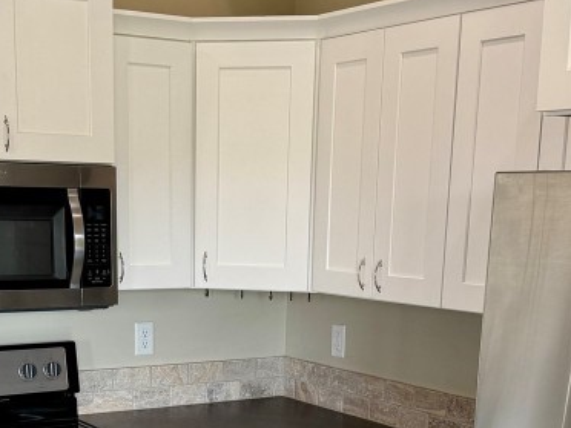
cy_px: 431
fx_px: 1089
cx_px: 232
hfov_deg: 29.3
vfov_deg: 21.5
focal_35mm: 66
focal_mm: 6.76
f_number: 1.78
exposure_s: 1/120
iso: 80
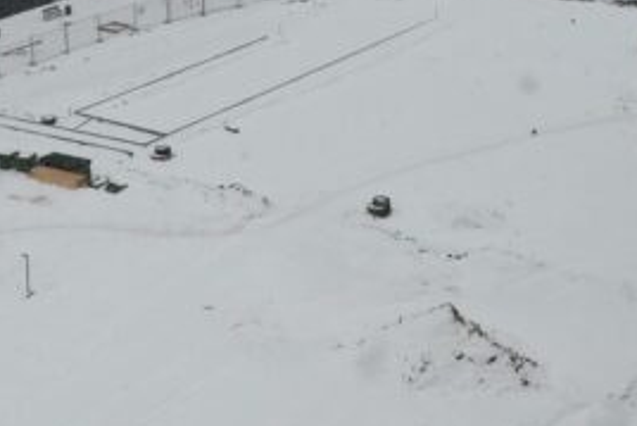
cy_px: 432
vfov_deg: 15.9
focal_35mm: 84
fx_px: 1487
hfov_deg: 23.7
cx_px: 90
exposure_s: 1/2000
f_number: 2.8
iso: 100
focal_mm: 8.38
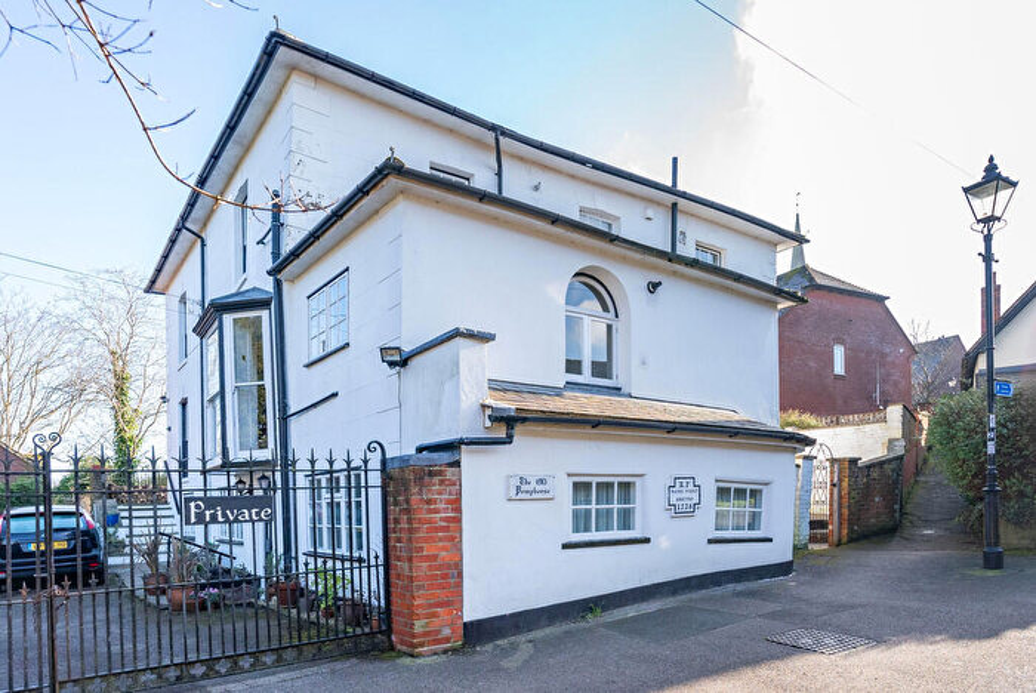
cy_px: 346
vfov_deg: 66.0
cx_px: 518
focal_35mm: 18
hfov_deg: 88.4
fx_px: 533
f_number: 7.1
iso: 1000
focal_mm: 18.5
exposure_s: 1/400
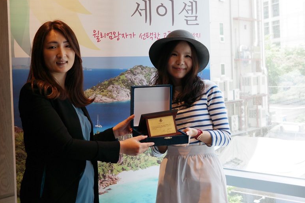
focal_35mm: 51
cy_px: 82
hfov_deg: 38.8
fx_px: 432
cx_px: 137
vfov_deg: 26.4
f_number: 4
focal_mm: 24
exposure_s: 1/50
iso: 400
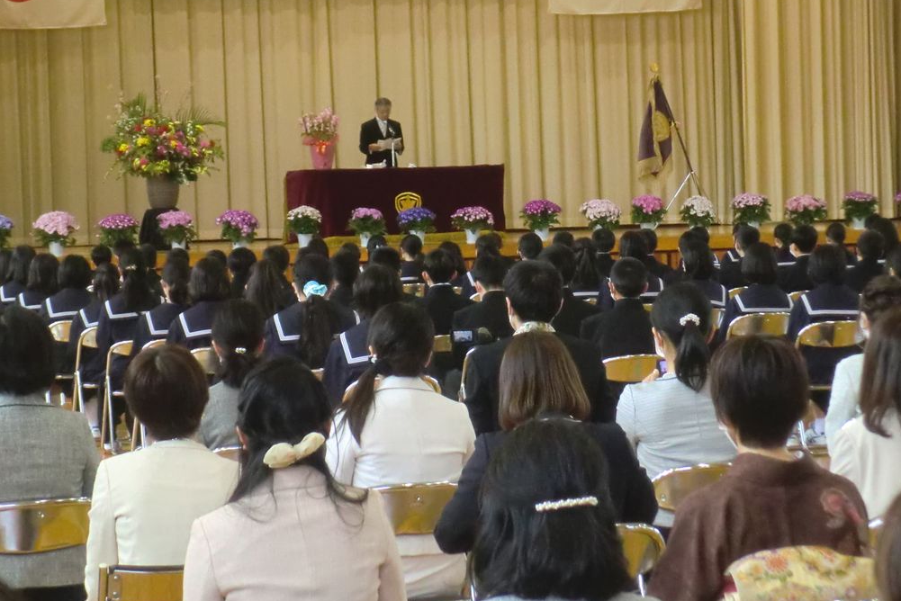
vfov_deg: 11.7
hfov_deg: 17.5
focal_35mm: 117
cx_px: 575
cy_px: 247
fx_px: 2929
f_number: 5.4
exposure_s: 1/80
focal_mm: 15.81
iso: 800
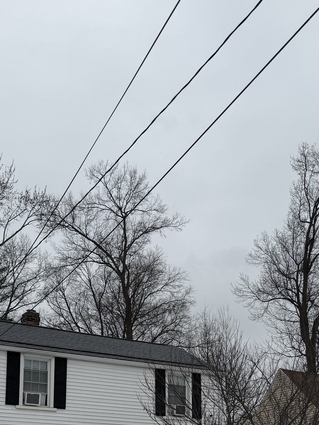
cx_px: 152
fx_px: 639
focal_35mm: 52
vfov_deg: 34.5
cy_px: 392
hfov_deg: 28.0
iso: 80
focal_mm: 6.76
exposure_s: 1/3145
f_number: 1.78
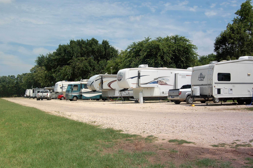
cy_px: 84
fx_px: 295
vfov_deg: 31.8
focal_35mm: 42
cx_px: 126
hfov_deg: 46.4
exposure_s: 1/400
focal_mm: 28
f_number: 10
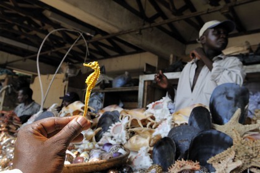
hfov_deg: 55.8
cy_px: 86
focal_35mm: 34
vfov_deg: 38.9
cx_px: 130
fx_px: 246
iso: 400
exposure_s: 1/160
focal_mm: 34
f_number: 11
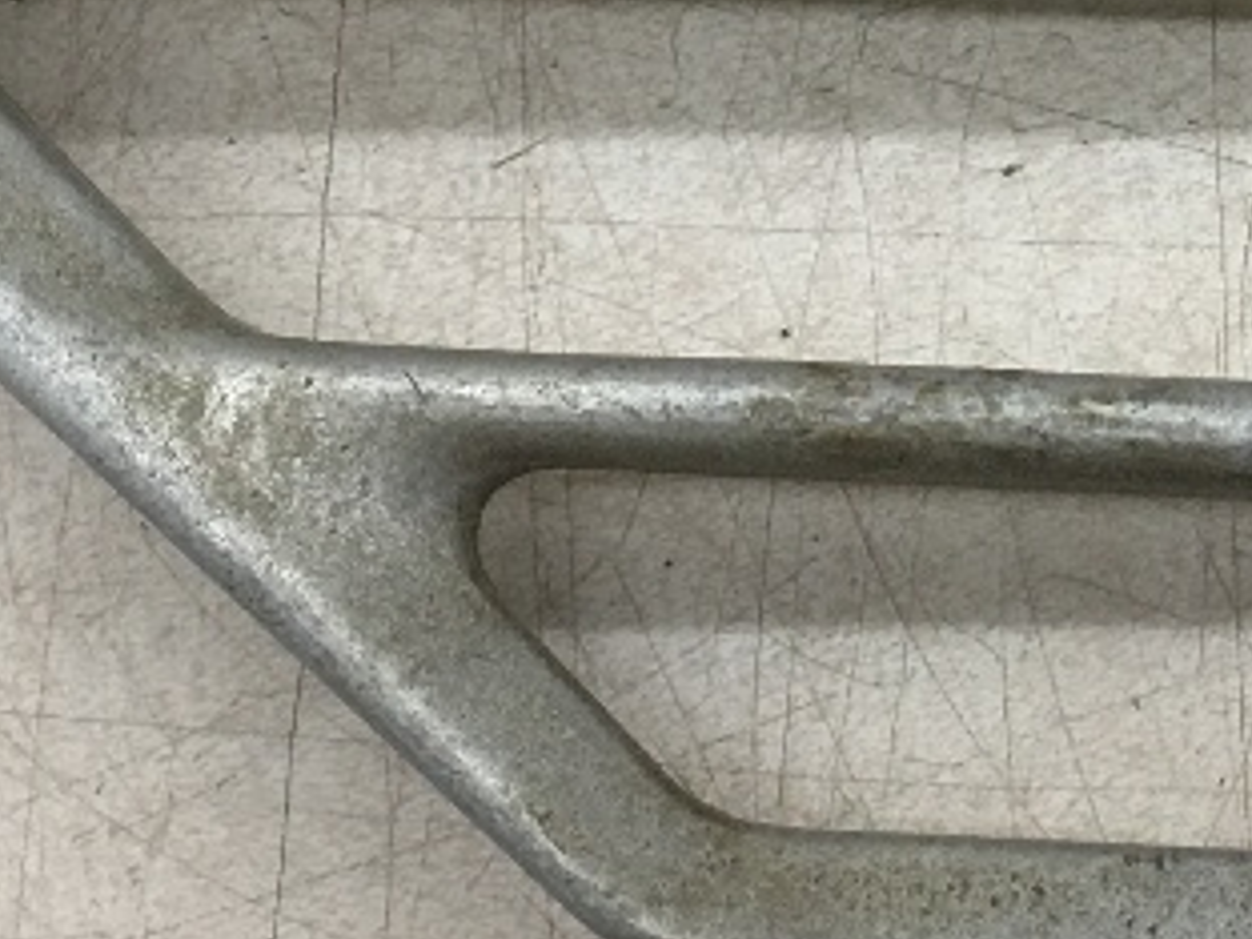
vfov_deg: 12.2
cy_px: -88
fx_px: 4304
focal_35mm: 119
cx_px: 979
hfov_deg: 16.4
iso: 32
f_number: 2.2
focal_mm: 4.15
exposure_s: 1/15
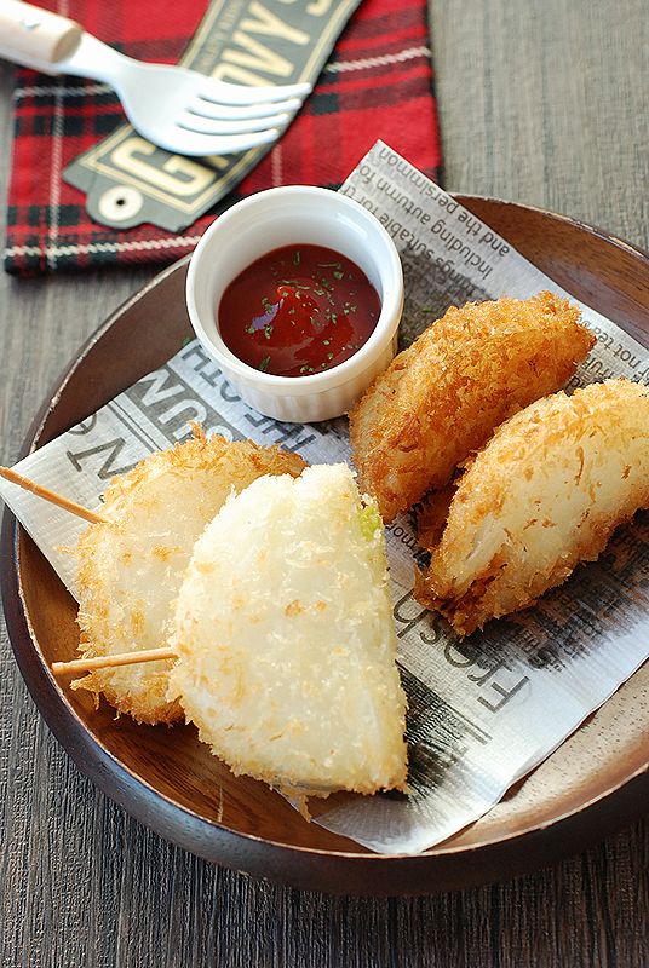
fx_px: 2021
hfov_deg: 18.2
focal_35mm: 75
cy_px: 484
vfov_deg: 27.0
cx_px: 324
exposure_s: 1/100
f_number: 6.3
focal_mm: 50
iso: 800
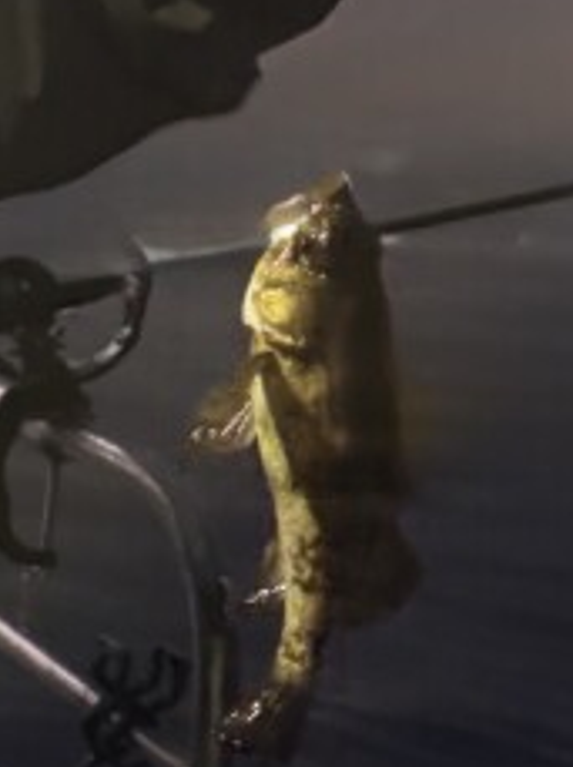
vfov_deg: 18.6
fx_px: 2324
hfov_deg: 13.5
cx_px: -204
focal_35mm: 105
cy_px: 559
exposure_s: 1/39
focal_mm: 6.76
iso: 1000
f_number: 1.78
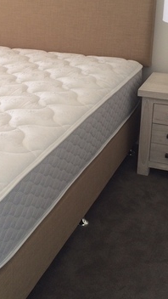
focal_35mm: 62
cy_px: 107
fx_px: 491
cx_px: 43
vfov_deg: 33.6
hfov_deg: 19.3
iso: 40
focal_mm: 4.12
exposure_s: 1/60
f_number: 2.2
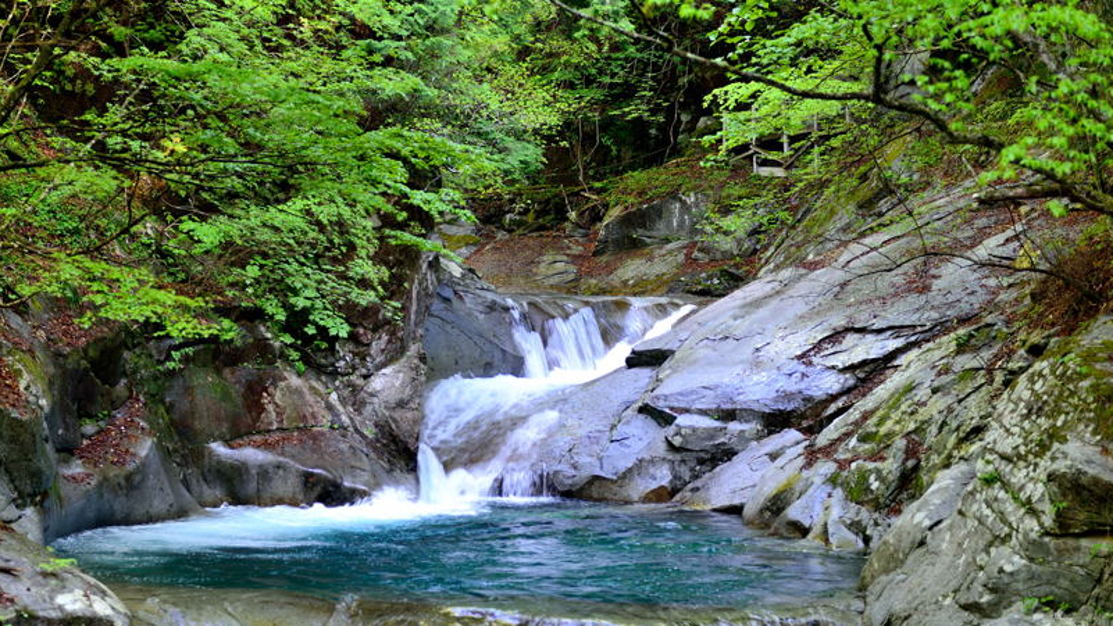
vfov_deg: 16.1
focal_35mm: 75
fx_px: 2214
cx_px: 541
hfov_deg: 28.2
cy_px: 341
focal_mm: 56
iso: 200
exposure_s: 1/25
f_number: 2.8
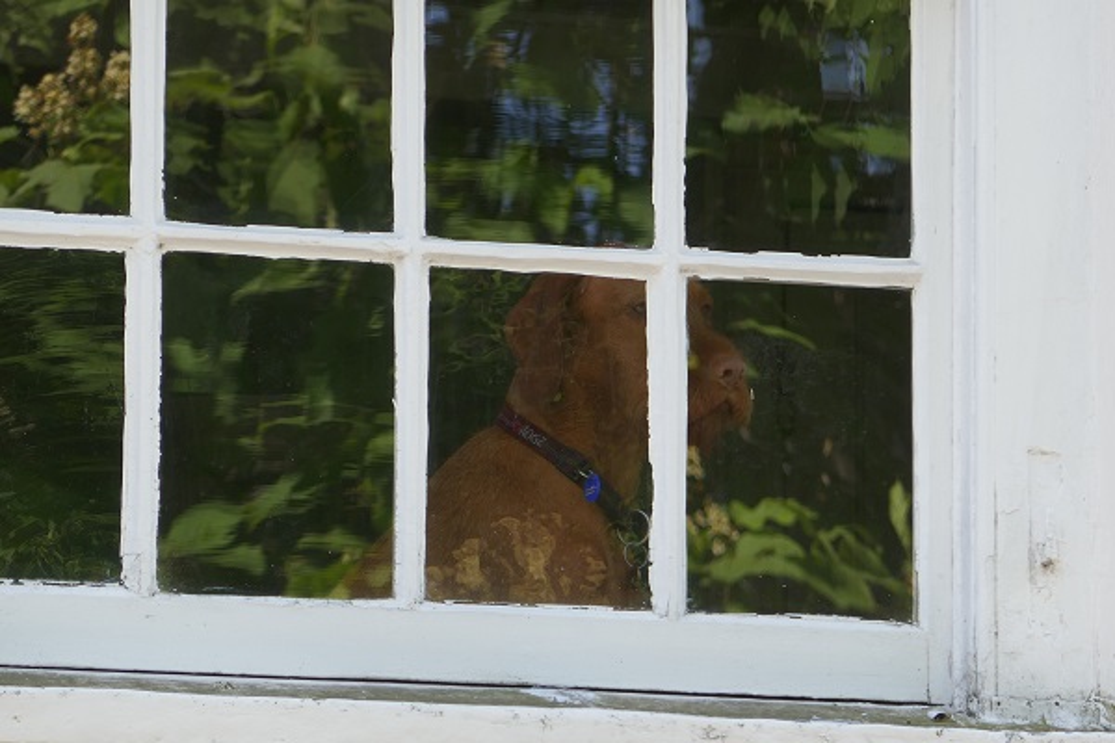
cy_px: 372
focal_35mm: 299
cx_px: 558
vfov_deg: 4.6
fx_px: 9260
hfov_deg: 6.9
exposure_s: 1/125
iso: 125
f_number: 5.9
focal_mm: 91
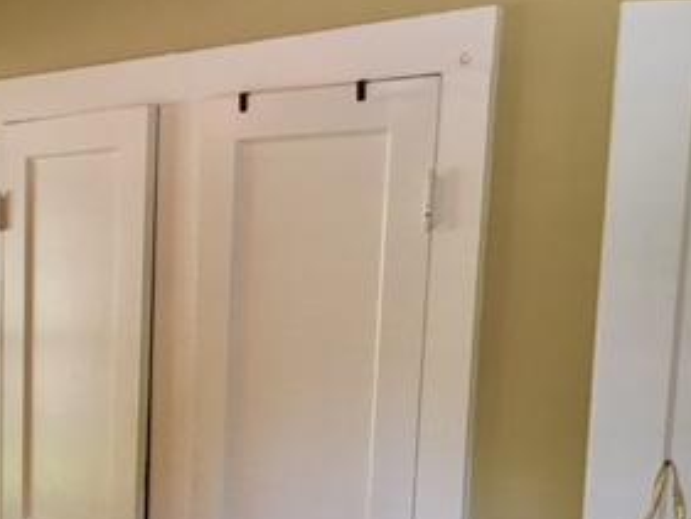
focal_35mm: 66
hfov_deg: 28.4
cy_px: 497
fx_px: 1318
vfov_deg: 21.6
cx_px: 86
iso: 50
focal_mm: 4.15
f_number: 2.2
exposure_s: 1/30
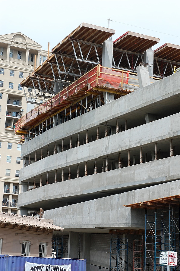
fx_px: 564
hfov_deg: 18.1
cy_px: 136
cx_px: 90
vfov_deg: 27.0
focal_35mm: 75
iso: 280
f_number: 10
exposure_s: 1/250
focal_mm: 50
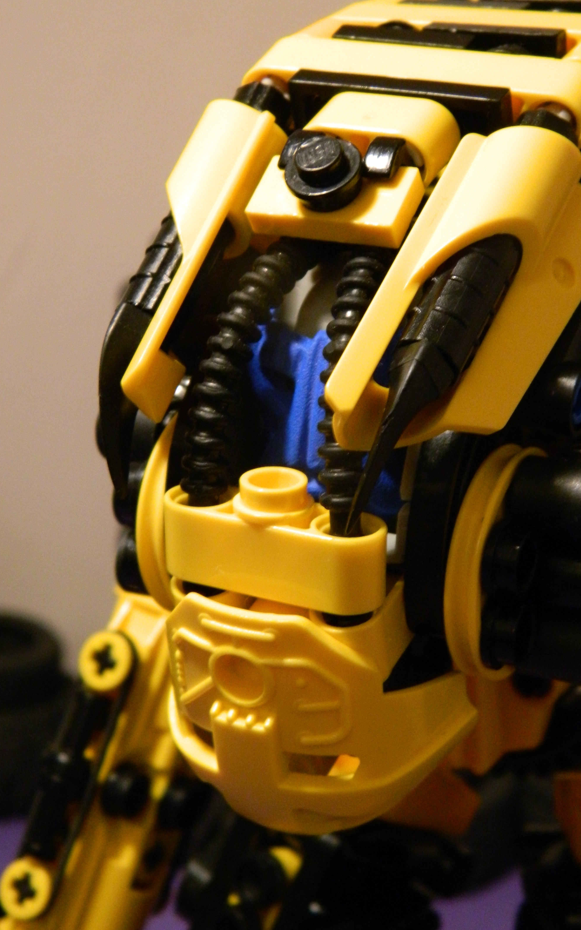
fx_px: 1900
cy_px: 467
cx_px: 338
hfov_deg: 17.4
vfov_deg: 27.5
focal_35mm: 75
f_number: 4
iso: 400
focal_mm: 12.6
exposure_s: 1/25
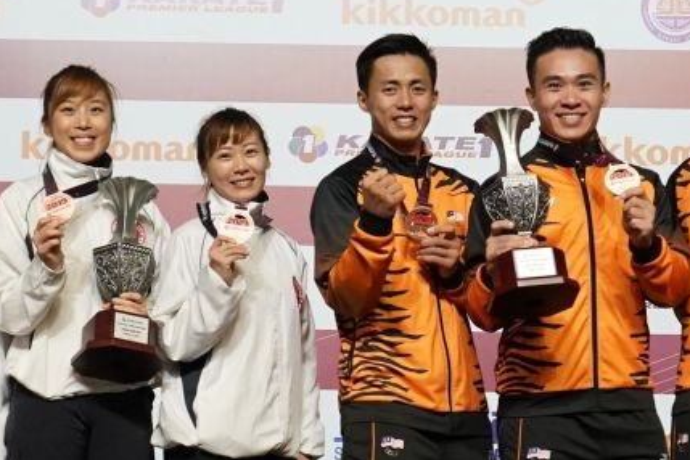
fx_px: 2817
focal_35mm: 147
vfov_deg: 9.3
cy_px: 404
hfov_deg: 14.0
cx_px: 386
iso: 2000
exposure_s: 1/250
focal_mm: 35
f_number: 4
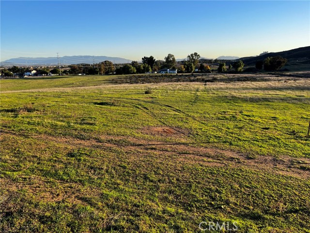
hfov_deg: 67.3
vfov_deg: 53.1
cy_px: 116
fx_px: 233
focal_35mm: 26
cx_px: 155
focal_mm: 5.1
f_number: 1.6
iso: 50
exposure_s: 1/983
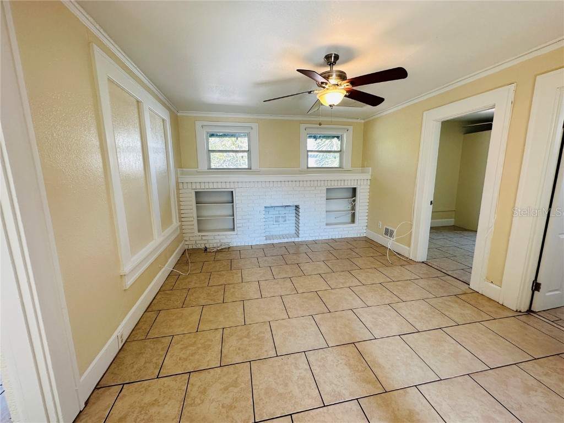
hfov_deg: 102.1
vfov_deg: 85.7
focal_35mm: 14
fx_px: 228
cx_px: 282
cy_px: 212
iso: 160
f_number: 2.2
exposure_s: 1/120
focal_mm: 2.22
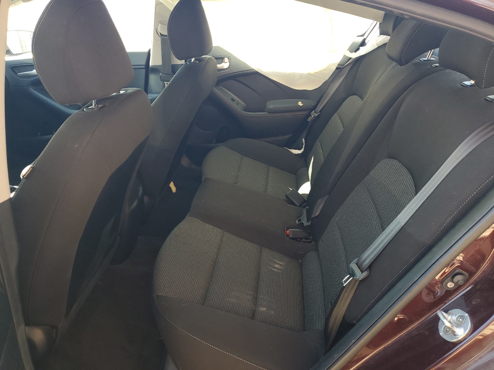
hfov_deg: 67.3
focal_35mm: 26
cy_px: 185
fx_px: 371
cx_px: 247
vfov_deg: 53.1
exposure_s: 1/125
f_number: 1.5
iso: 50
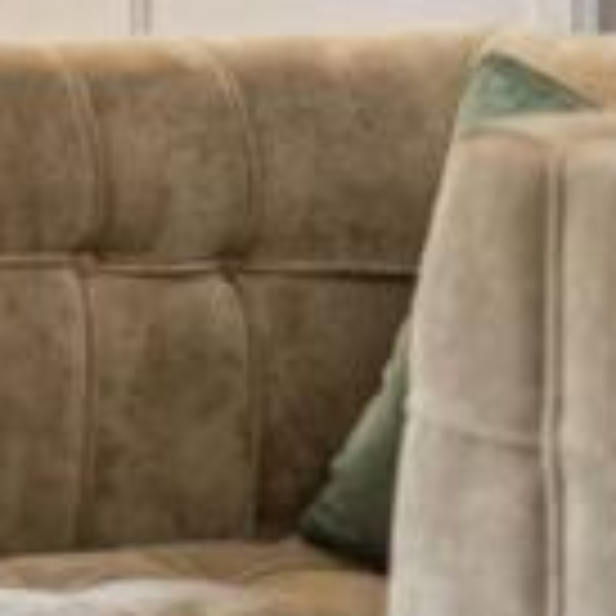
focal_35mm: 203
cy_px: -133
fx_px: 4087
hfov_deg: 8.2
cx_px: -587
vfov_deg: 8.5
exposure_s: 1/200
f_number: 2
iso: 800
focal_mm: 50
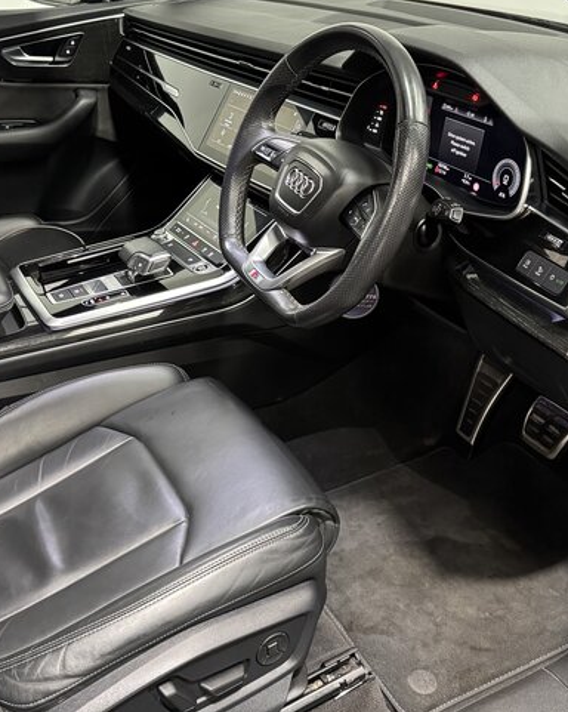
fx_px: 821
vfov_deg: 46.9
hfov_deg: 38.2
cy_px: 369
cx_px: 290
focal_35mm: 39
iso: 800
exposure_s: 1/33
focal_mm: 6.76
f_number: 1.78
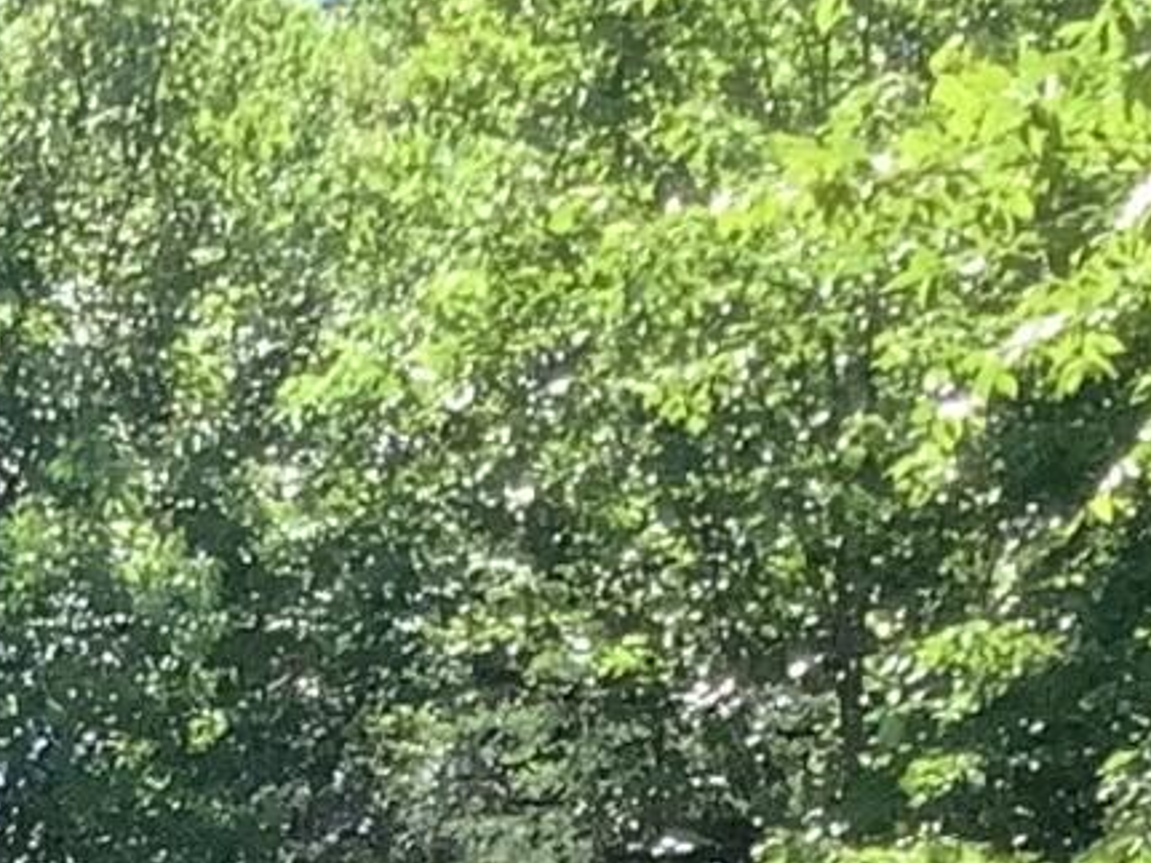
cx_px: -1076
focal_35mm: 216
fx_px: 7180
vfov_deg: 6.3
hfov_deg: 8.7
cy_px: 2506
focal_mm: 3.3
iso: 25
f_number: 2.4
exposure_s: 1/397
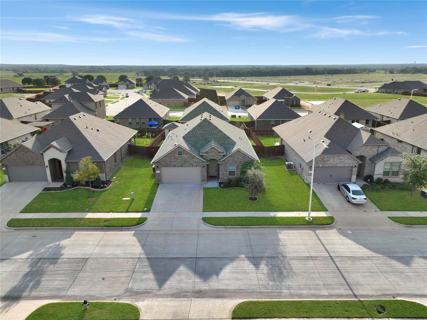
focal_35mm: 24
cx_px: 214
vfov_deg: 56.8
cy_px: 160
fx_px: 296
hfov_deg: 71.6
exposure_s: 1/1250
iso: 340
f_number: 2.8
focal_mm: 12.29
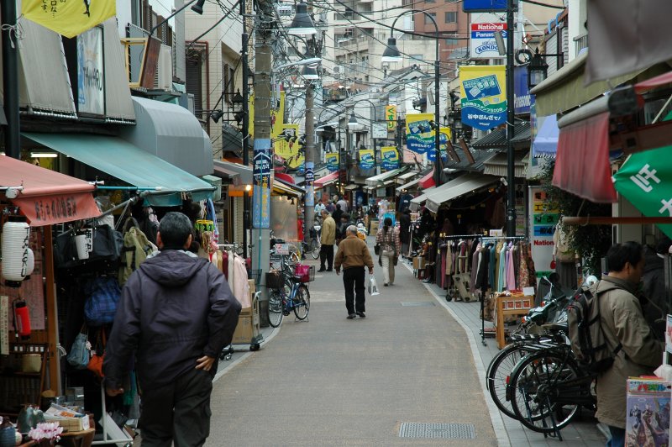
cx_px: 336
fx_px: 1958
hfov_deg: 19.5
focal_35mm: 105
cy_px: 224
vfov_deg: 13.0
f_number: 7.1
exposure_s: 1/60
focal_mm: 70
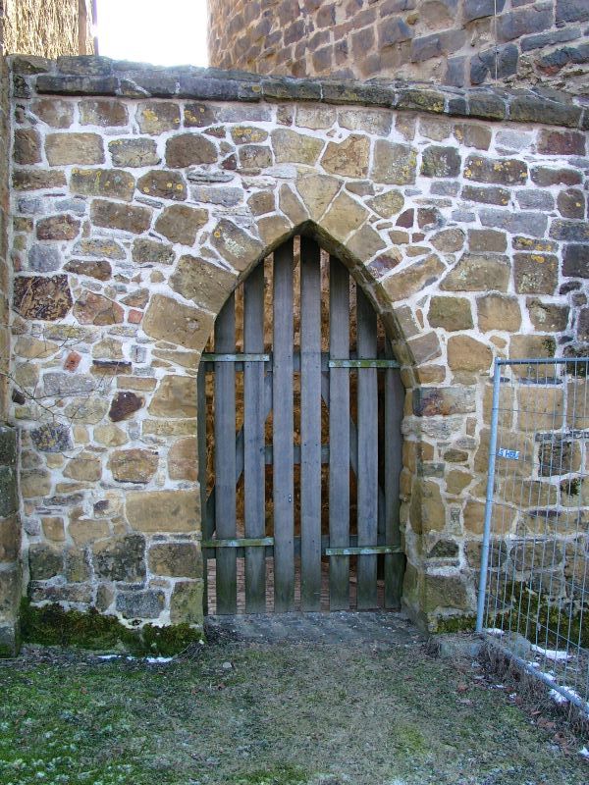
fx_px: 771
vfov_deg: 54.0
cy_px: 392
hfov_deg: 41.8
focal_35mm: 34
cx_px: 294
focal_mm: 7.13
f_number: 4
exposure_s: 1/69.6
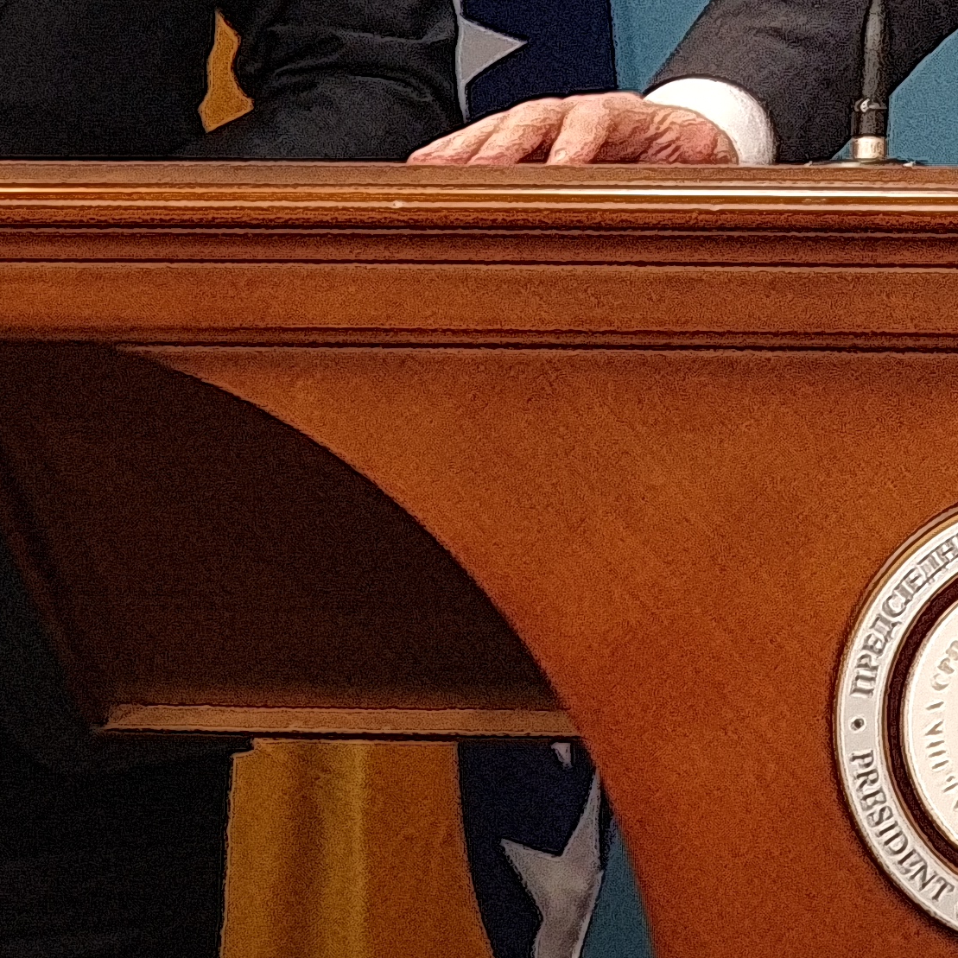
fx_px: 12274
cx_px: 1084
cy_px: -211
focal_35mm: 392
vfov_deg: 4.5
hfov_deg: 4.5
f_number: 3
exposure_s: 1/33
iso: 160
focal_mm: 14.2
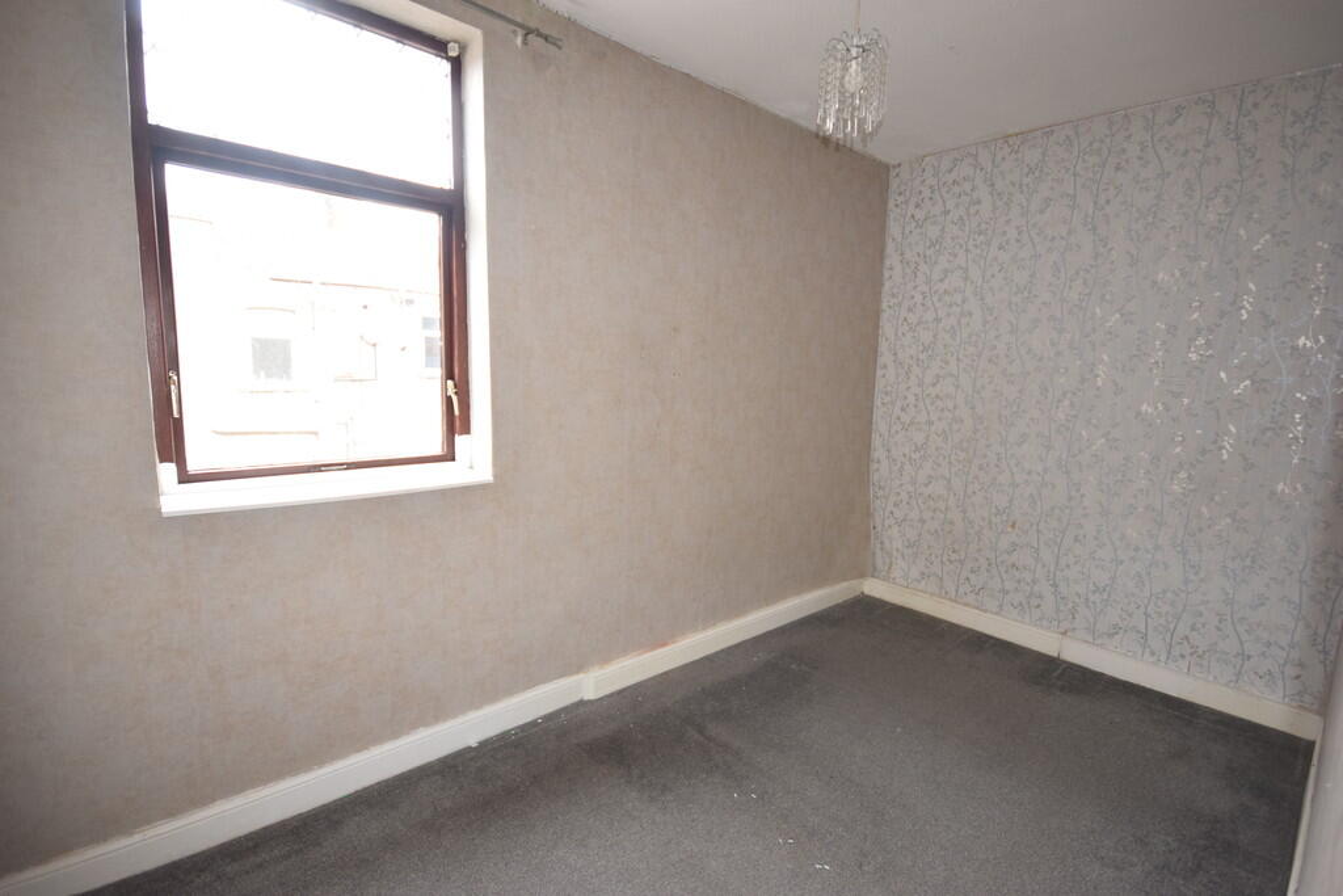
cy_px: 448
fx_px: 616
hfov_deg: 95.0
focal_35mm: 16
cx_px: 672
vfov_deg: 72.1
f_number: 5.6
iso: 800
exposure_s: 1/125
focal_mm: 11
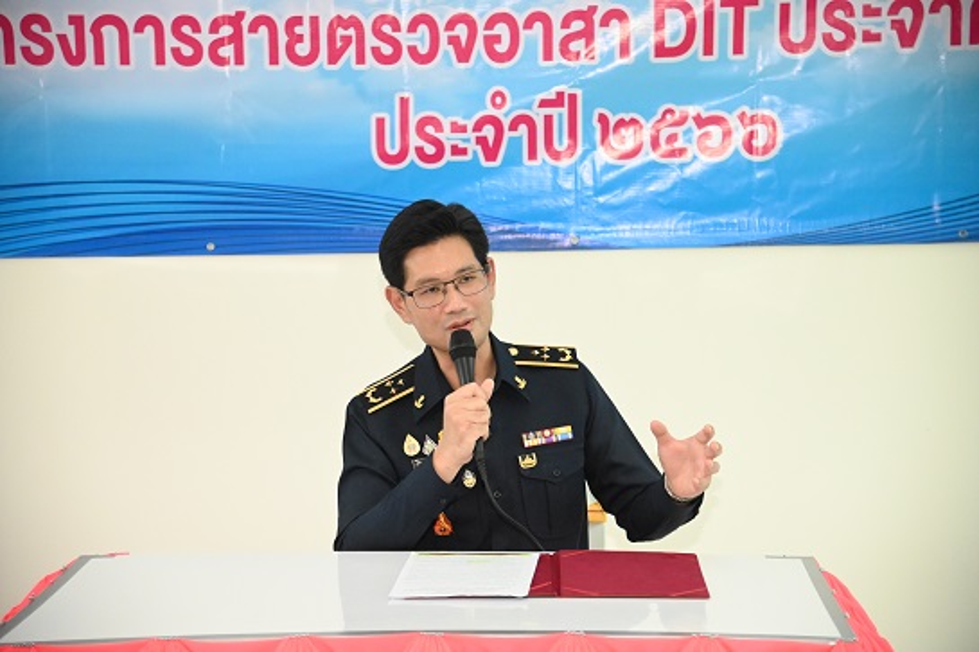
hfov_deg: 23.9
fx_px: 2311
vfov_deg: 16.1
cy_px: 326
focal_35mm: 85
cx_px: 490
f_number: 4
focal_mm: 85
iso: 14400
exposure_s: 1/8000
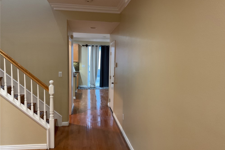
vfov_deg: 42.3
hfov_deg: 60.3
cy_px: 80
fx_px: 194
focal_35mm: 31
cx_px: 115
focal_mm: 3
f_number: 1.8
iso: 200
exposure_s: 1/40
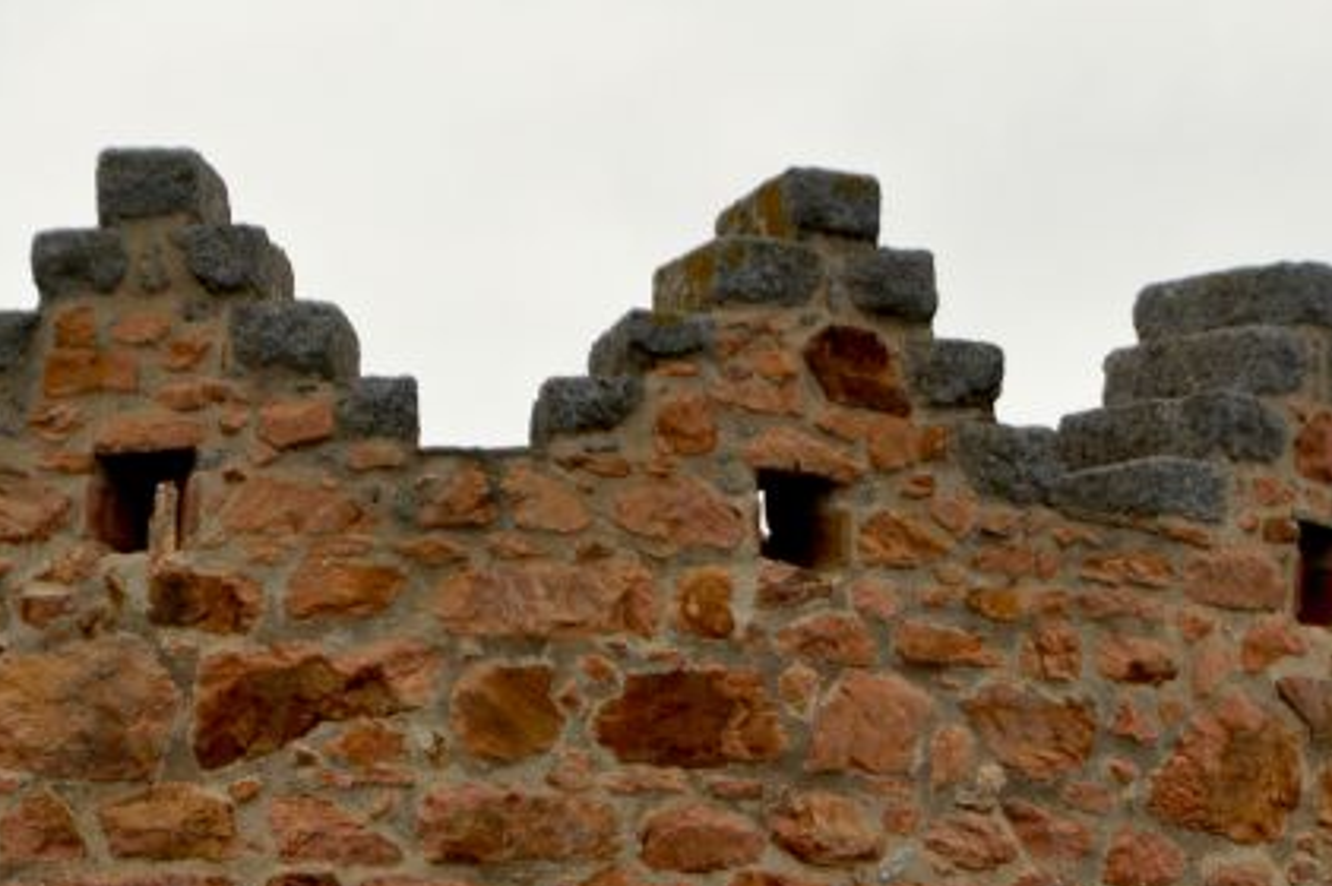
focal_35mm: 620
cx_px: 424
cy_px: 693
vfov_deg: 2.2
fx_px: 22921
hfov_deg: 3.3
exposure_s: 1/160
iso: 320
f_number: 5.6
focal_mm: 170
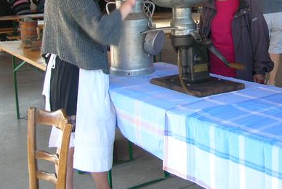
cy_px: 20
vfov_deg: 22.1
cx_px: 228
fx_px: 470
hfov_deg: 32.4
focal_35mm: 60
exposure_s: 1/52.5
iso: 50
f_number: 2.8
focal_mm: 5.8
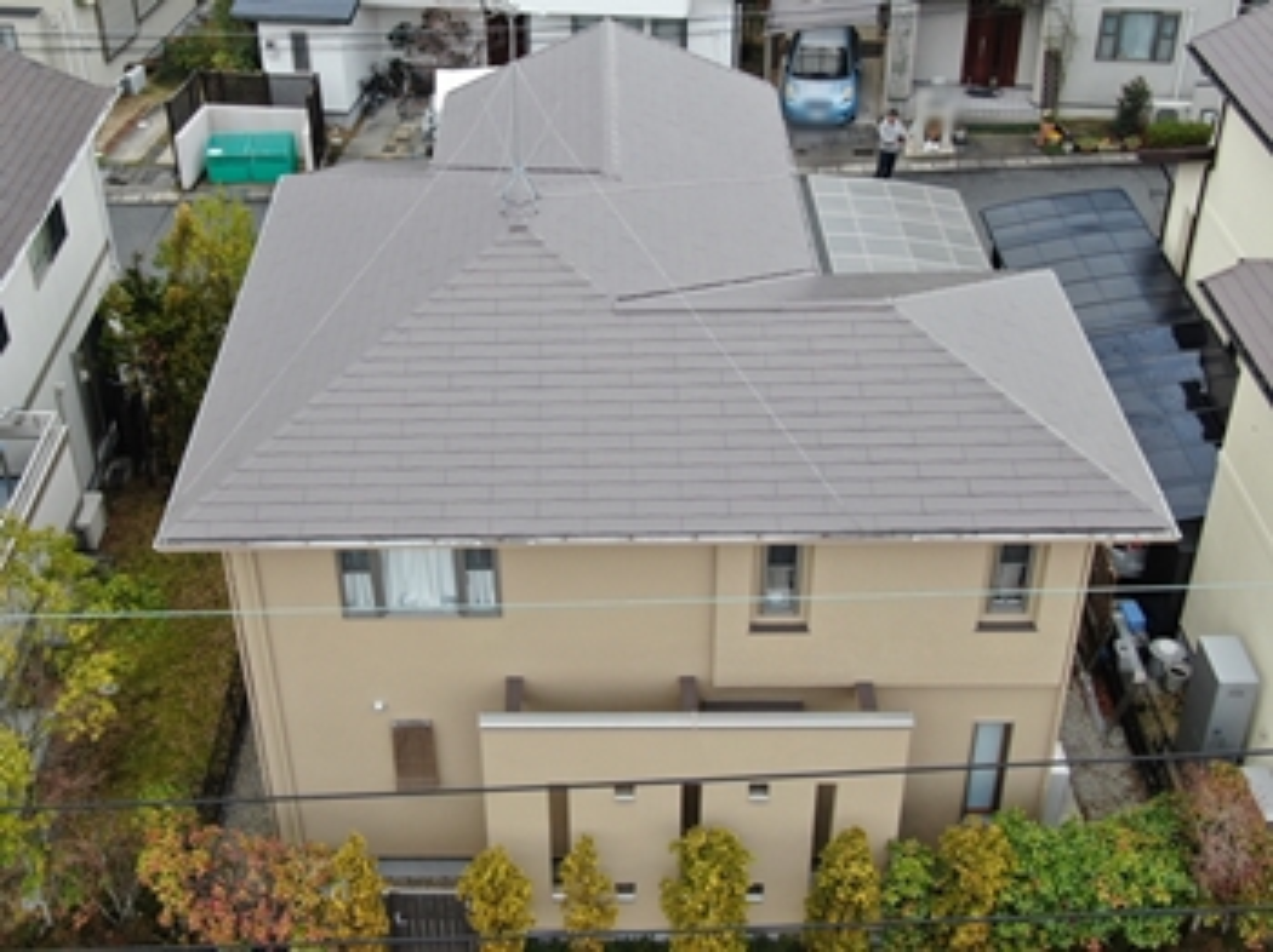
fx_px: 1213
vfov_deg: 42.9
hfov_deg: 55.4
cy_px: 476
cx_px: 636
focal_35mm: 33
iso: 100
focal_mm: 5.57
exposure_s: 1/320
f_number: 3.2
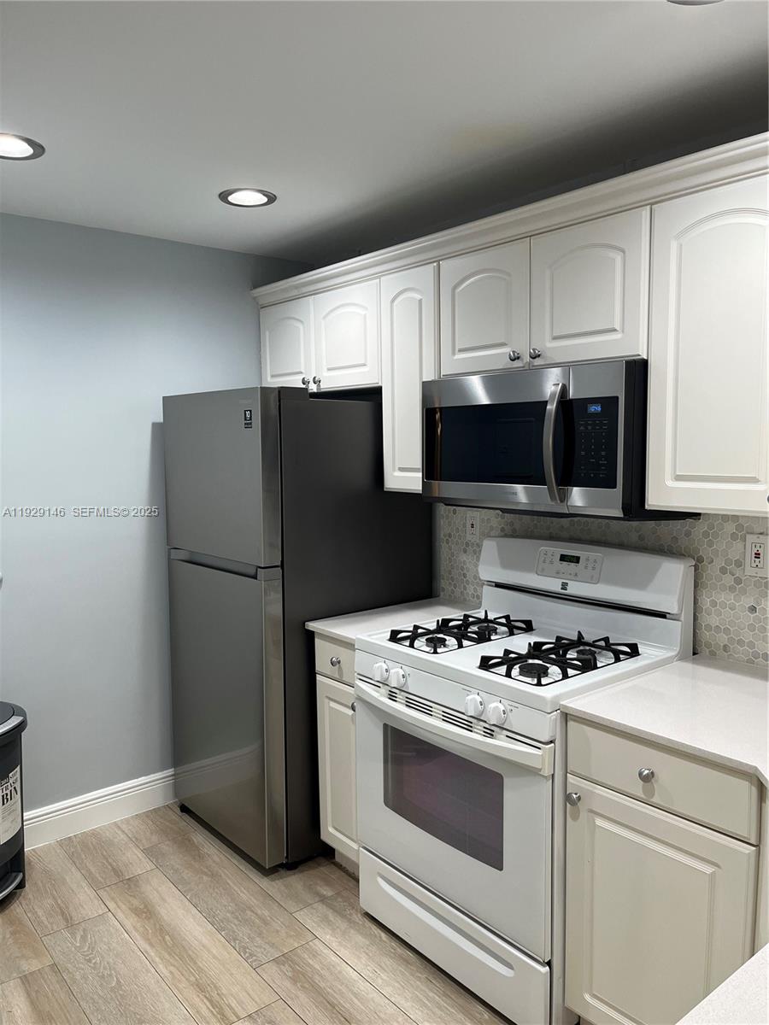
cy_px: 512
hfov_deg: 53.1
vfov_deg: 67.3
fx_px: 770
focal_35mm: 26
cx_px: 384
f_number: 1.6
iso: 125
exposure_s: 1/120
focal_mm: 5.1
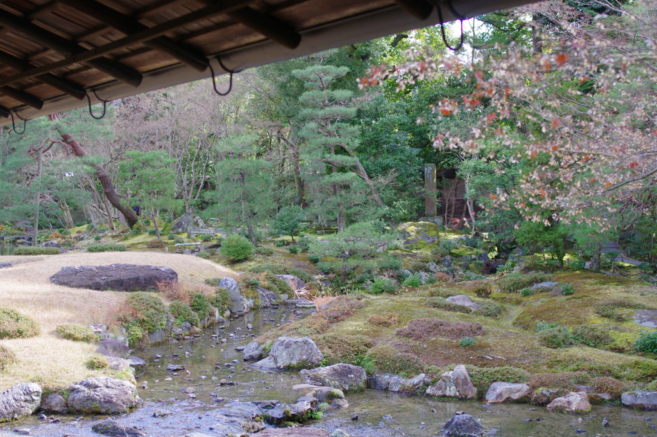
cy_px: 218
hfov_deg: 42.8
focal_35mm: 46
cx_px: 328
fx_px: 838
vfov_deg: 29.2
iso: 400
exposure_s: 1/200
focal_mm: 31
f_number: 4.5
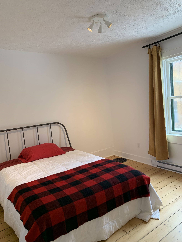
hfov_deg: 53.1
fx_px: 182
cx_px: 91
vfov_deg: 67.3
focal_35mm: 26
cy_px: 121
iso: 100
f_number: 1.8
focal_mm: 4.25
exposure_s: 1/114
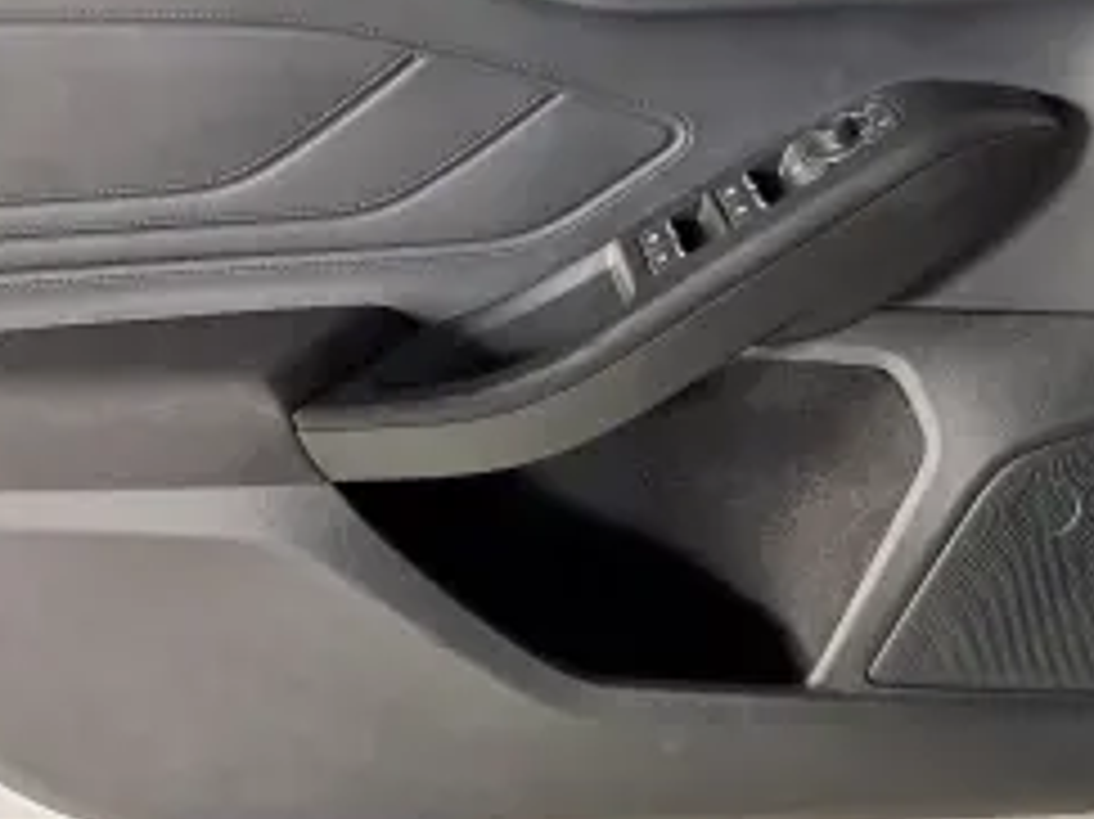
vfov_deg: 35.6
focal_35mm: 40
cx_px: 509
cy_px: 270
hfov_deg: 46.8
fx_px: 1264
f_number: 1.8
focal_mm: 4
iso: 800
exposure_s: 1/25
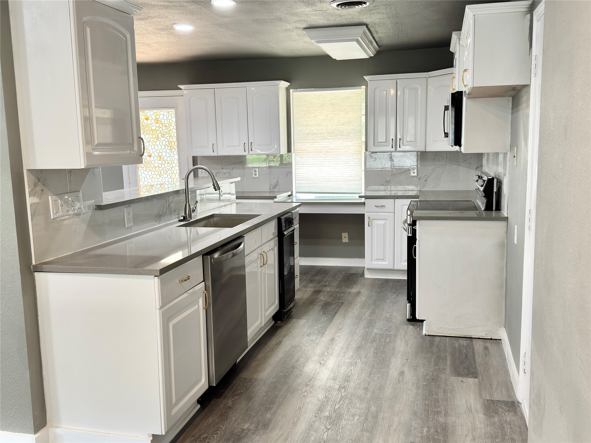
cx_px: 296
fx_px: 598
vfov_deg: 40.7
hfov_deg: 52.6
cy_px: 222
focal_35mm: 35
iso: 125
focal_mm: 6.76
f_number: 1.78
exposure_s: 1/60
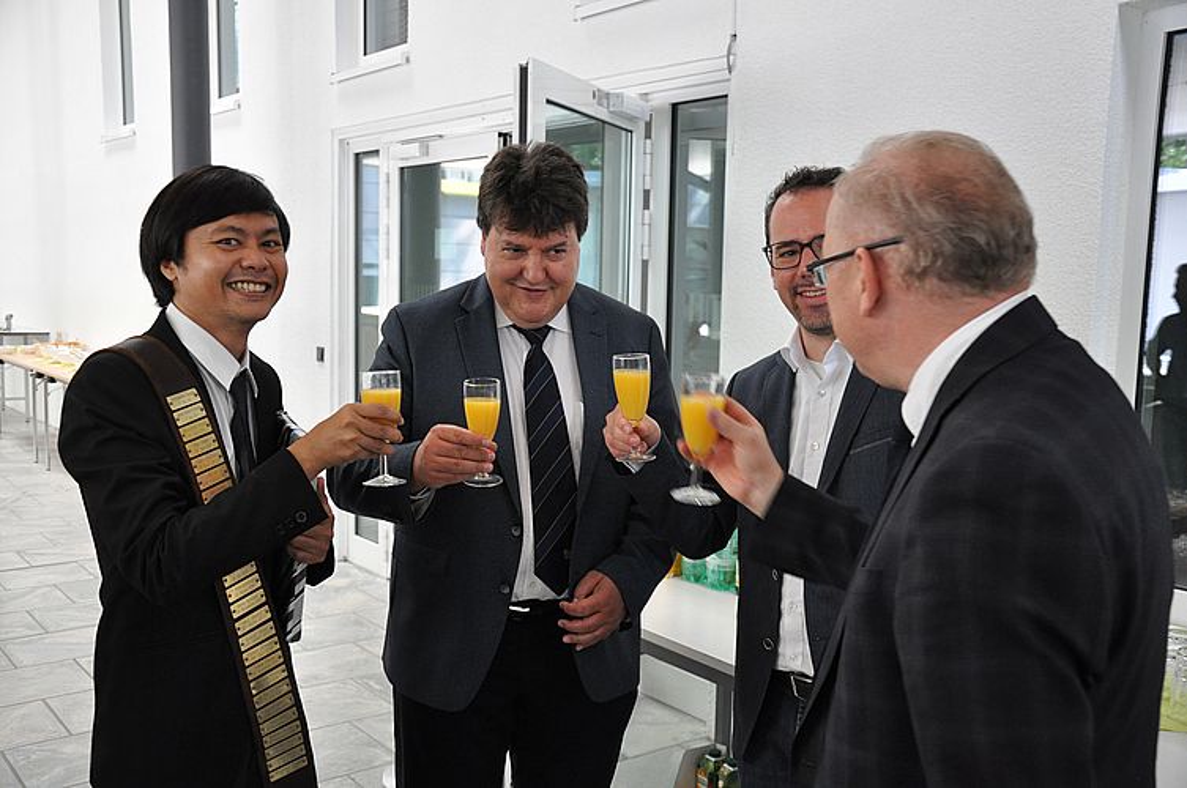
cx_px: 594
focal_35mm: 36
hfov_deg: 53.2
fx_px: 1185
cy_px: 394
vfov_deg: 36.8
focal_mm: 24
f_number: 3.8
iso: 1000
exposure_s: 1/30
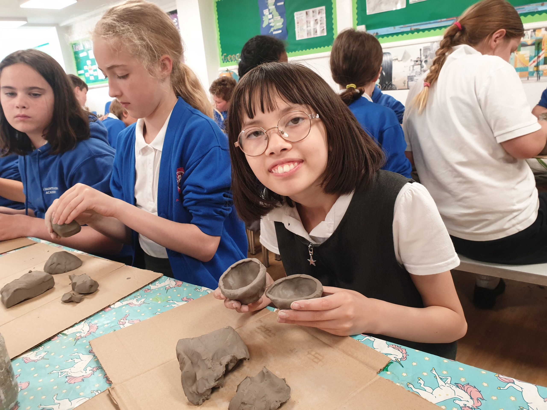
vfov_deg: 53.1
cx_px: 274
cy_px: 205
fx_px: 411
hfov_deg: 67.3
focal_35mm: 26
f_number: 2.4
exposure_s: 1/50
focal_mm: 4.3
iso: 200
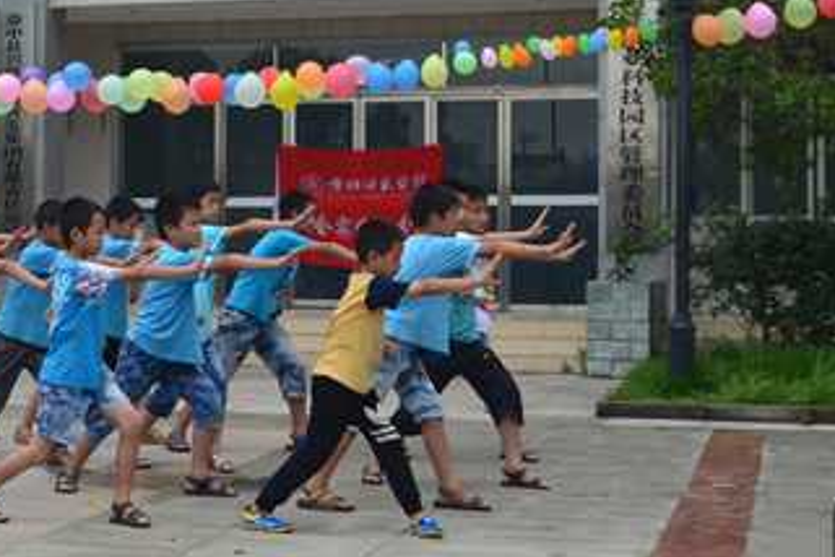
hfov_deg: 23.5
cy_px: 206
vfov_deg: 16.2
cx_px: 78
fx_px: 1948
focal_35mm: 84
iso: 400
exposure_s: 1/160
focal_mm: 30
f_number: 9
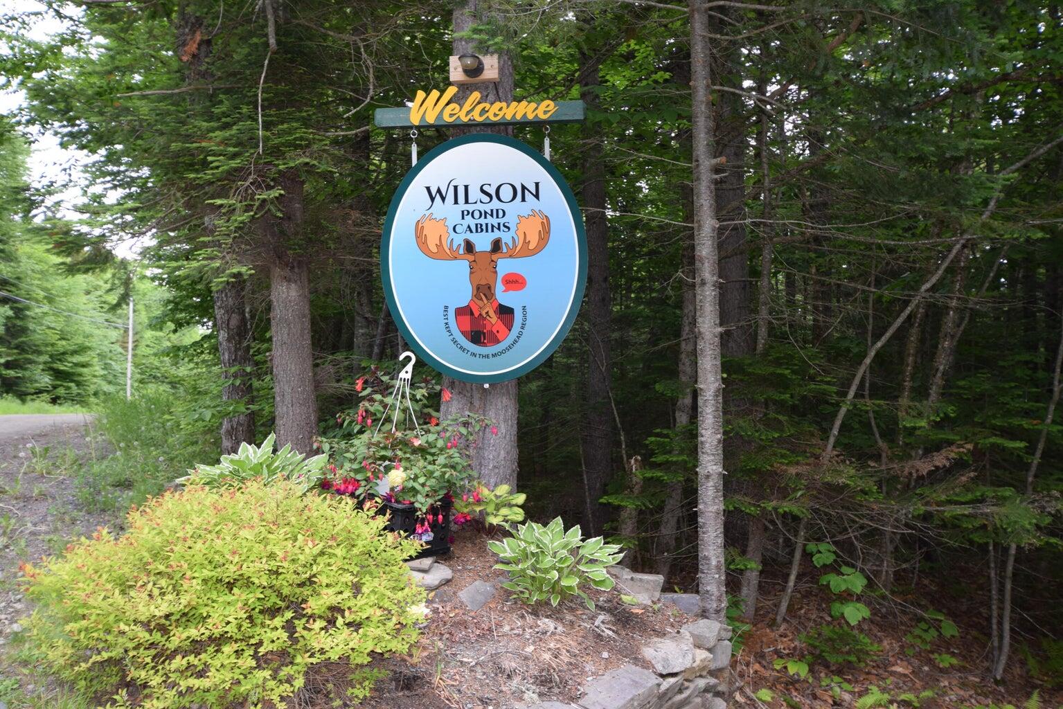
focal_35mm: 30
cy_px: 354
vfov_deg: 43.6
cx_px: 532
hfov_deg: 61.9
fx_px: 886
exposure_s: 1/125
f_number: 5.6
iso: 450
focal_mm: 20
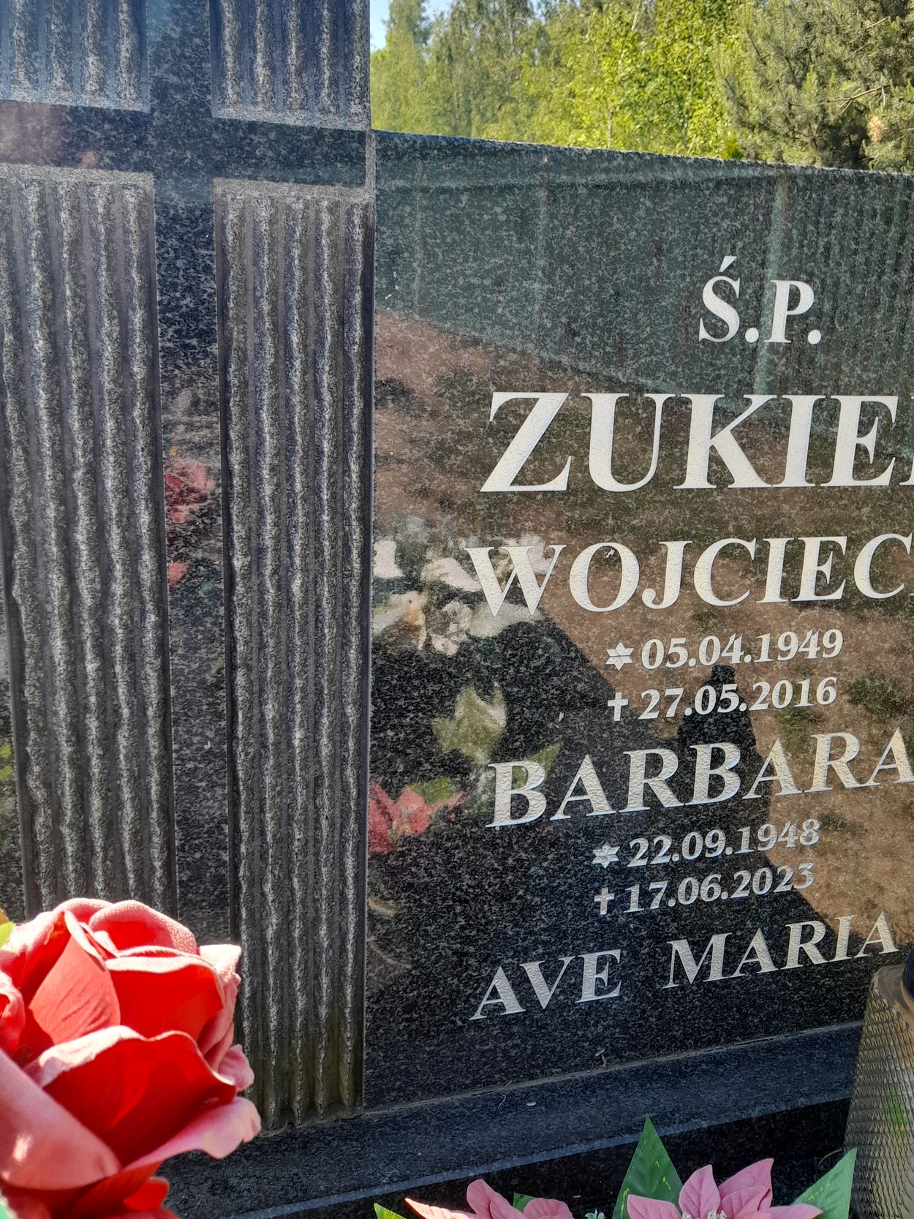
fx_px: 1056
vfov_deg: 59.8
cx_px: 548
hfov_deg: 46.5
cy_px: 534
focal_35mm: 30
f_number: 2
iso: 20
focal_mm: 4.6
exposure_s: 1/115
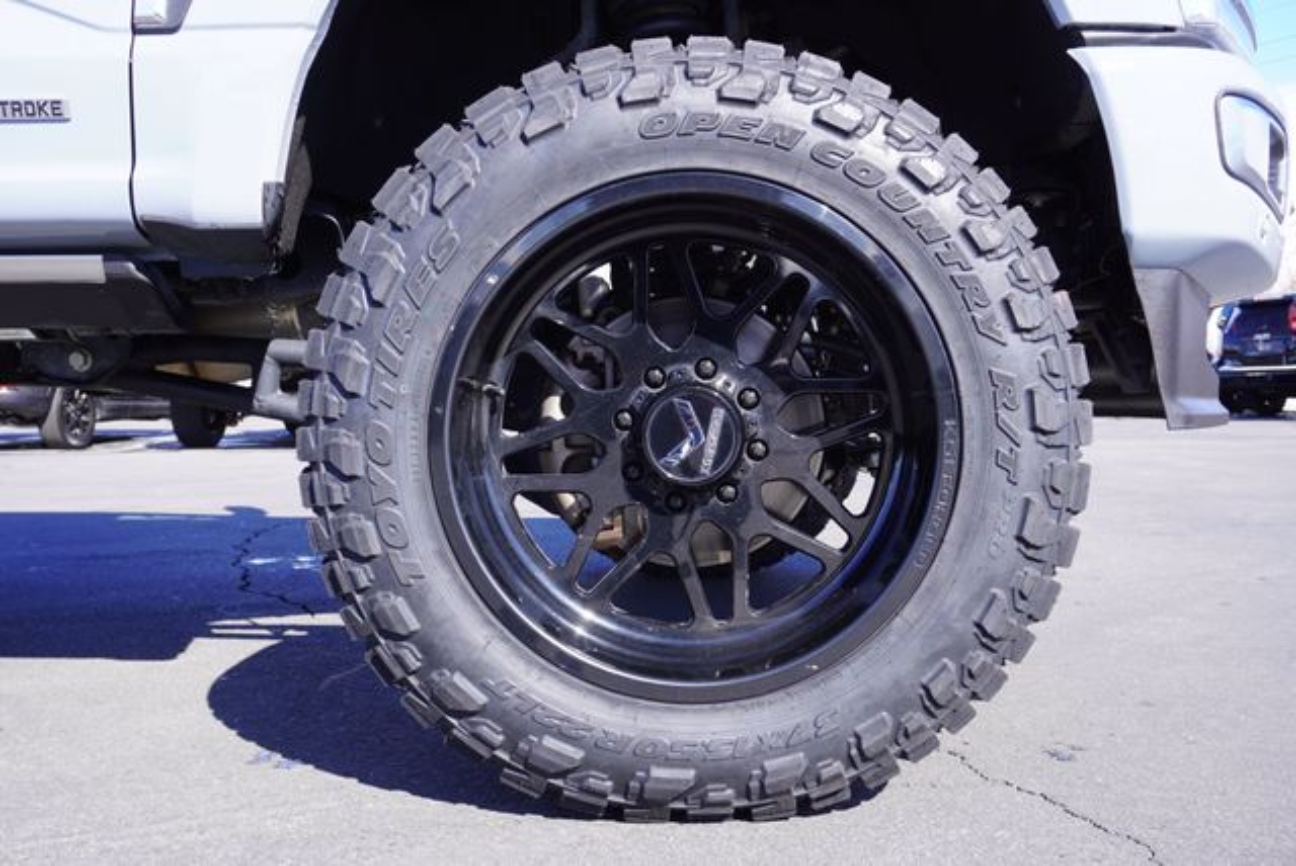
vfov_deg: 38.4
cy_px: 433
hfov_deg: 55.1
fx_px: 1243
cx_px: 648
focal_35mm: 34
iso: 100
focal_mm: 23
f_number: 7.1
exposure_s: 1/100
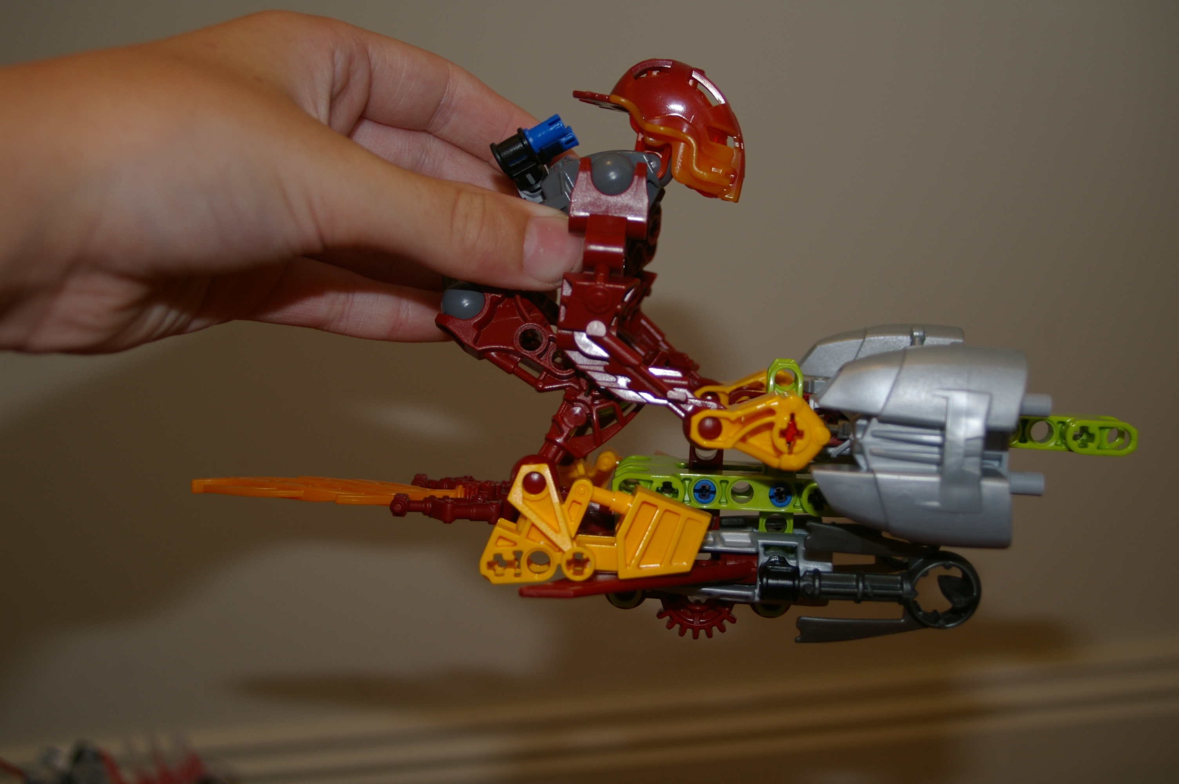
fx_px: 1669
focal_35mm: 51
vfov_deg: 26.4
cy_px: 392
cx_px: 590
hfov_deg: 38.9
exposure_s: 1/45
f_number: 4.5
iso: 200
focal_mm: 34
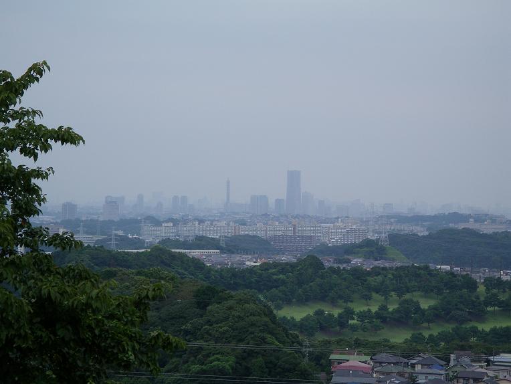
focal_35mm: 187
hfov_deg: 10.6
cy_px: 192
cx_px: 256
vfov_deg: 8.0
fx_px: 2762
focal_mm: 39
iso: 80
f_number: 6
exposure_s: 1/160
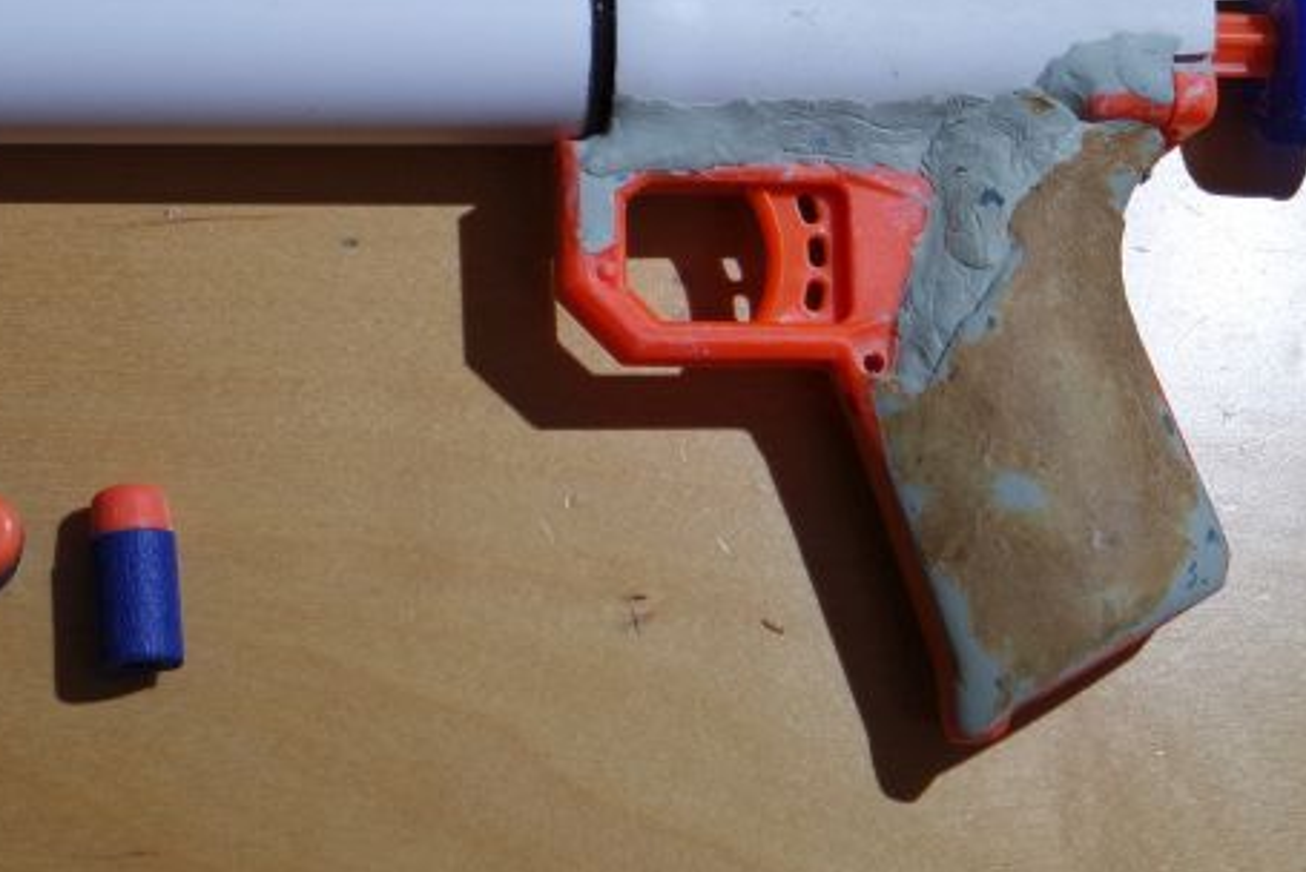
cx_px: 3
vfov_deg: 13.8
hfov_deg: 20.0
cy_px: 271
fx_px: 3594
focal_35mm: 99
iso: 400
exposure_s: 1/50
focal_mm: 29
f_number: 4.5
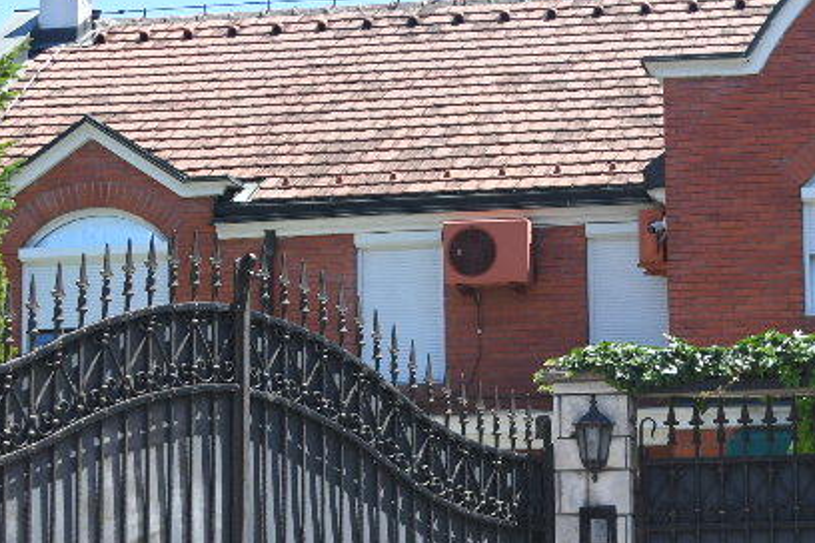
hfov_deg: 17.2
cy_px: 329
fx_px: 2694
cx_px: 517
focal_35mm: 119
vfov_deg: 11.5
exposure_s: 1/3200
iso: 800
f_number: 4
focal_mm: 30
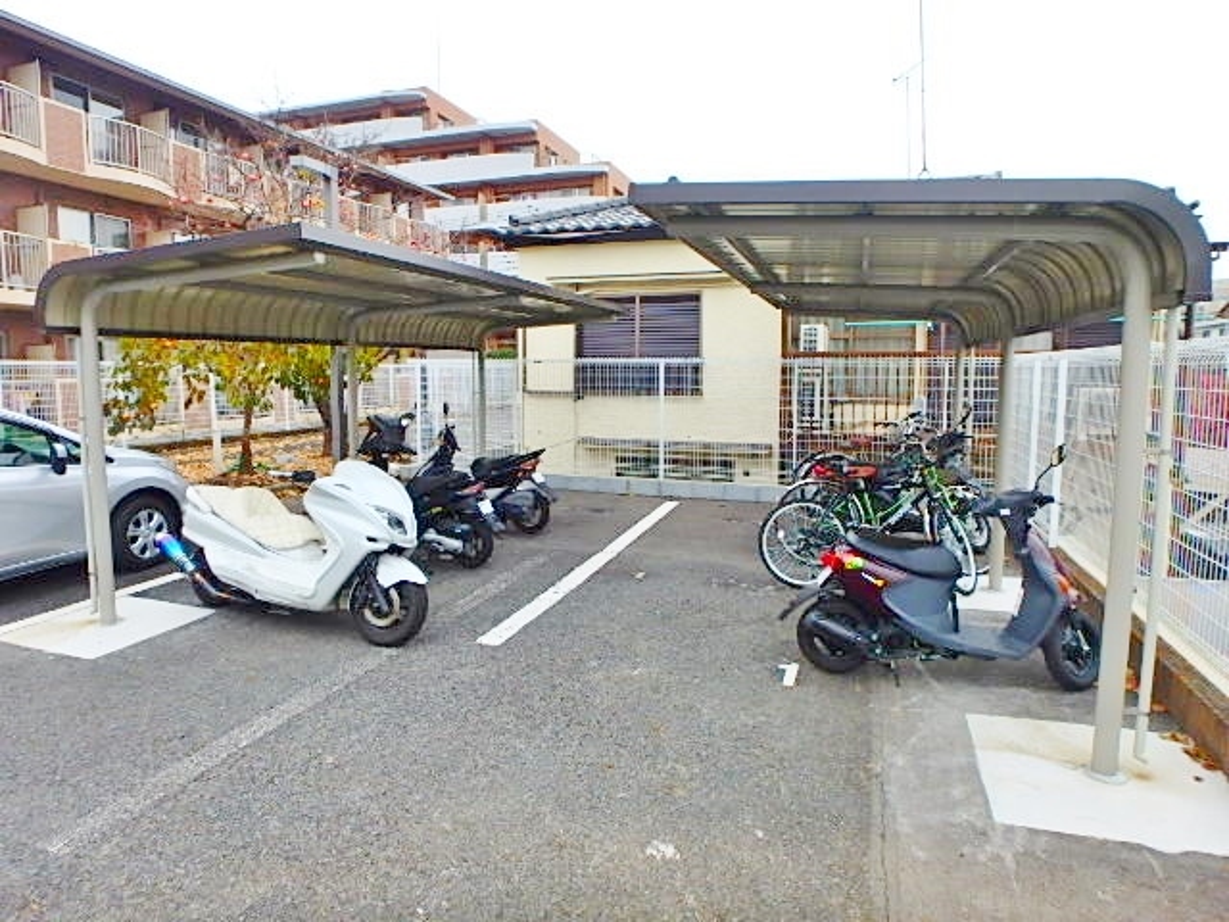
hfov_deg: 79.0
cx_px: 614
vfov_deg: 63.4
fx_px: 746
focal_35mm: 21
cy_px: 461
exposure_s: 1/160
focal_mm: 3.7
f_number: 3.5
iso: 125
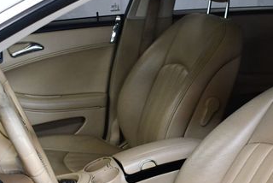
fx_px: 546
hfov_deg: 27.9
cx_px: 178
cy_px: 172
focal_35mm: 72
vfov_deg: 18.6
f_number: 3.5
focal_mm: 18
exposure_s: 1/125
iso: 1000
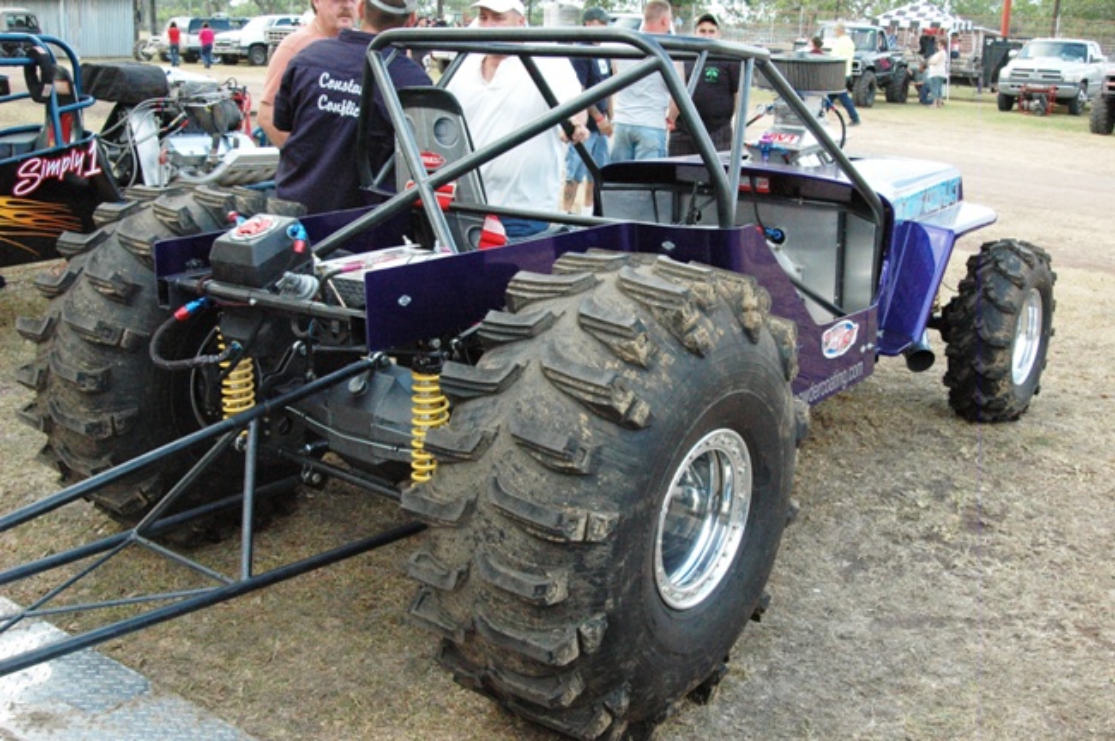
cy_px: 370
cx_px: 558
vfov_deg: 36.8
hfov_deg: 53.2
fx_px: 1114
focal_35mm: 36
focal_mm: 24
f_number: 10
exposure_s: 1/200
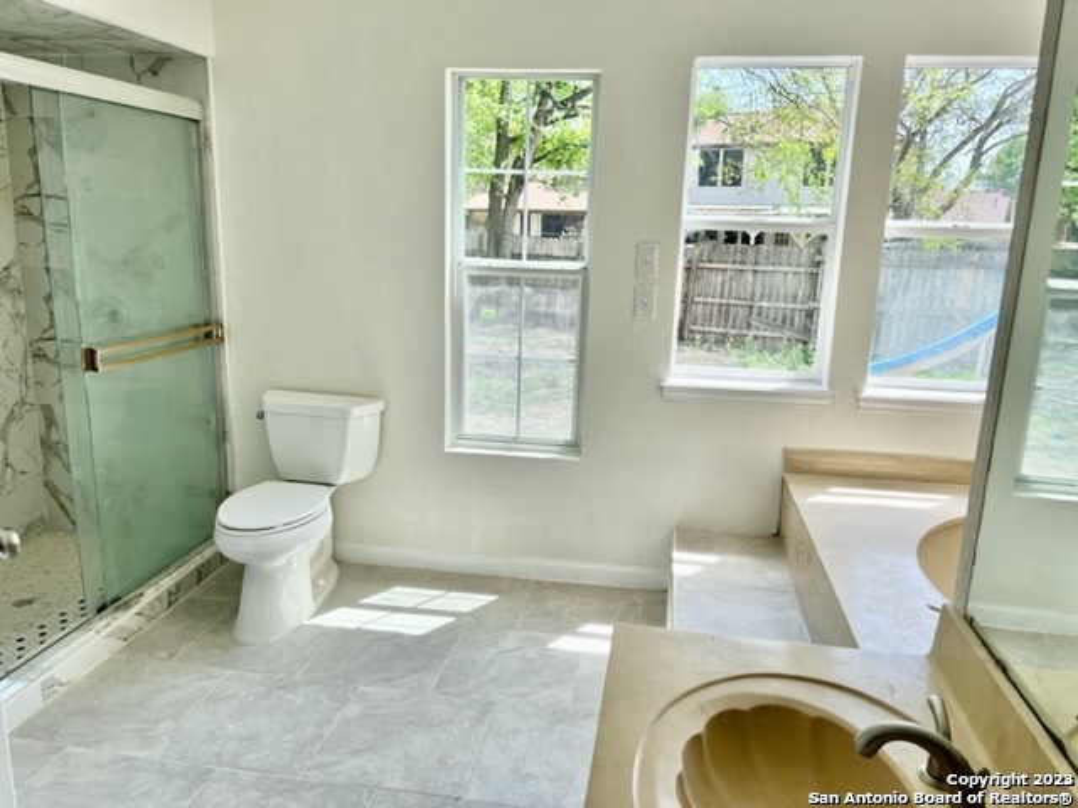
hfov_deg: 67.3
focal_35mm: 26
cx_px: 539
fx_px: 810
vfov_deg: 53.1
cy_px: 404
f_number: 1.5
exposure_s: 1/753
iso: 50
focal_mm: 5.7
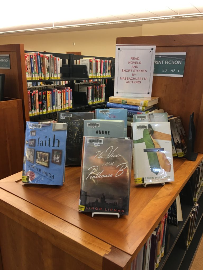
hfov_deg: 48.2
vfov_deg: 61.7
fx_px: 227
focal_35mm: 29
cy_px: 135
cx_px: 102
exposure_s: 1/15
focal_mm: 4.15
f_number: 2.2
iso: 32
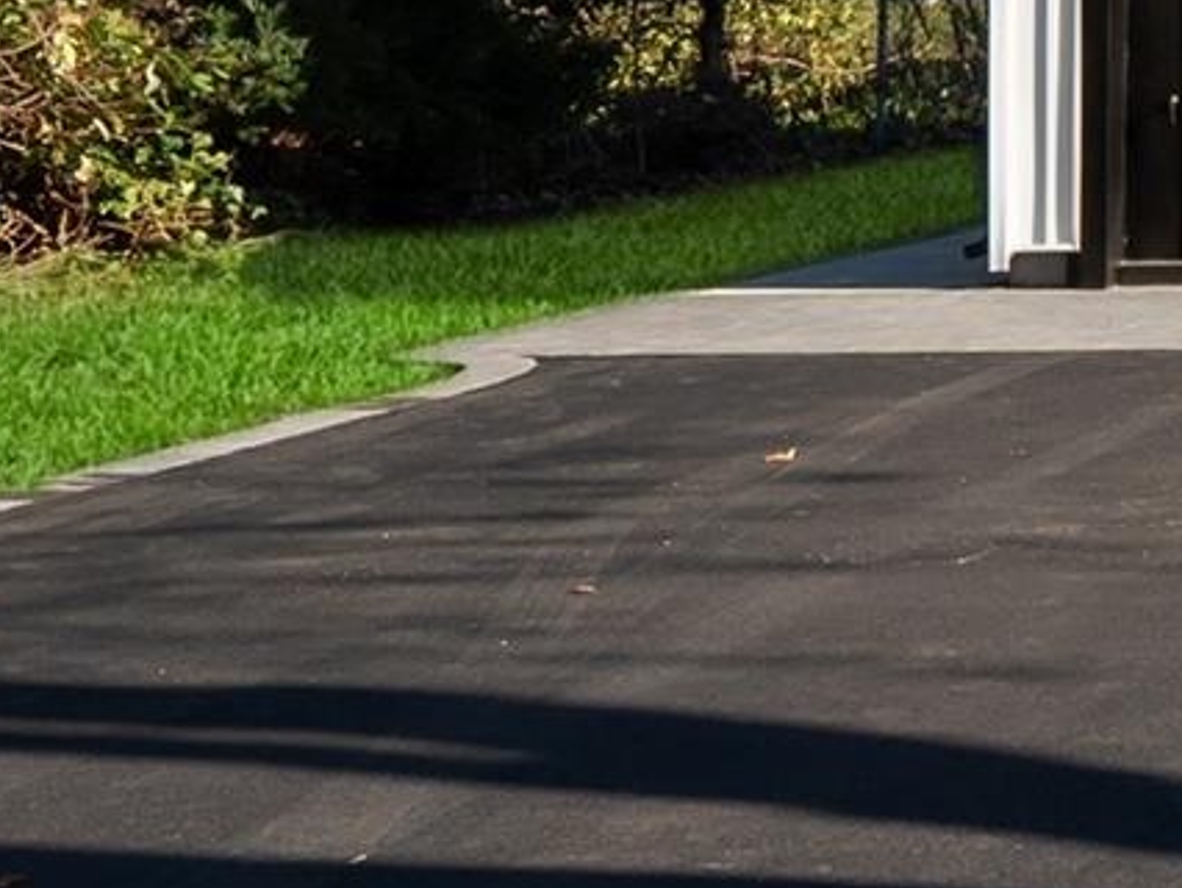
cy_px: -132
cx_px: 2542
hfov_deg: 15.2
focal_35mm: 97
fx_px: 3314
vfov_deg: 14.8
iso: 400
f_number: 10
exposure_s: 1/400
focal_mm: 14
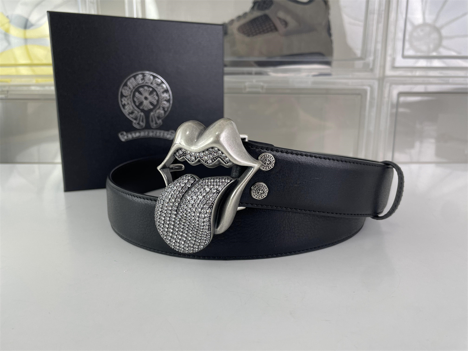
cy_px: 176
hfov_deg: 67.3
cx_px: 234
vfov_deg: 53.1
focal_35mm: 26
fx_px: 352
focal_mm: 4.2
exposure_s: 1/152
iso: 32
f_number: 1.6
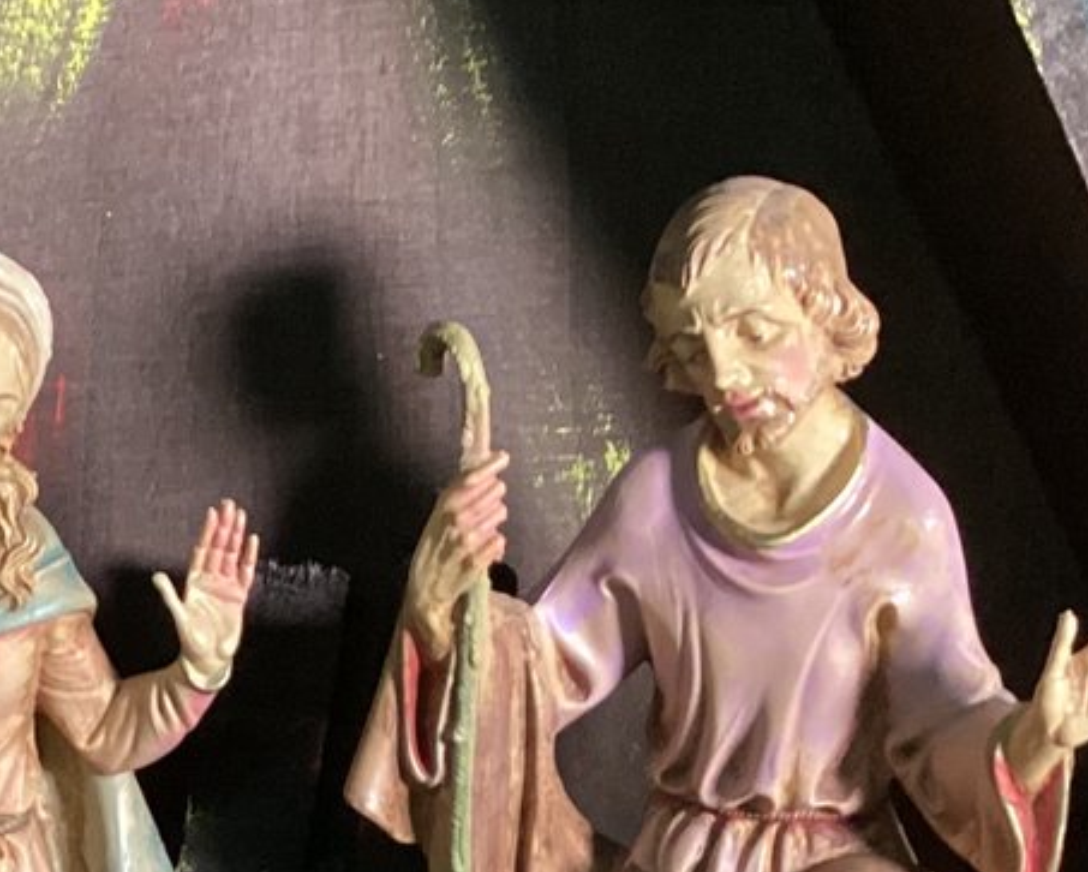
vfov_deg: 14.9
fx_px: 3254
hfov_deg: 18.5
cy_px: 928
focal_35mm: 101
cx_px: -1
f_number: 2.4
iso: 320
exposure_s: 1/40
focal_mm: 3.3
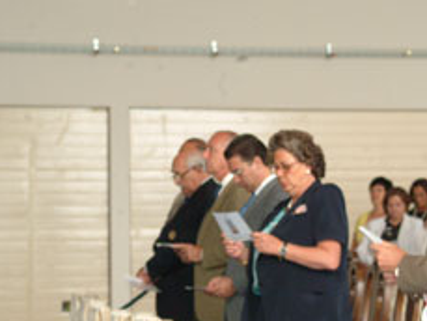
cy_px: 217
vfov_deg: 9.2
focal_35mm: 161
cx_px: 323
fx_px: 1987
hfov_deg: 12.2
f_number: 6.7
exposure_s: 1/125
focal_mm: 64
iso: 800
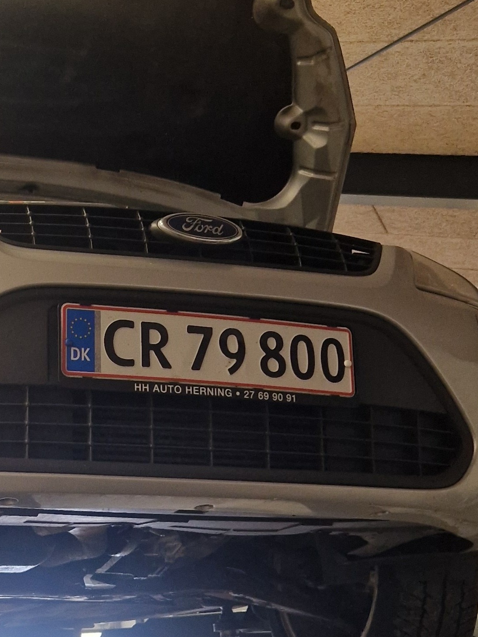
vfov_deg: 30.2
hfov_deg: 22.1
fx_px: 1179
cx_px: 4
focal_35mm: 64
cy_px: 387
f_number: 1.8
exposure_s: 1/100
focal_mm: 5.4
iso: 125
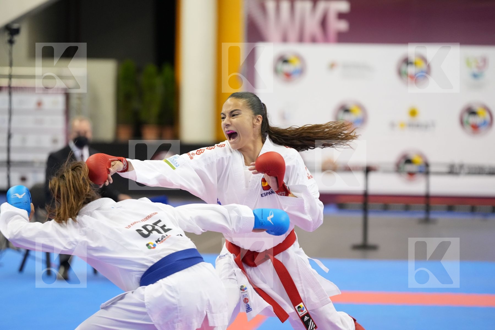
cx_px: 248
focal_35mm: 133
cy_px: 165
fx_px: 1829
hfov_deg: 15.4
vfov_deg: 10.3
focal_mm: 133
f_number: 2.8
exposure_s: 1/1000
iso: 4000
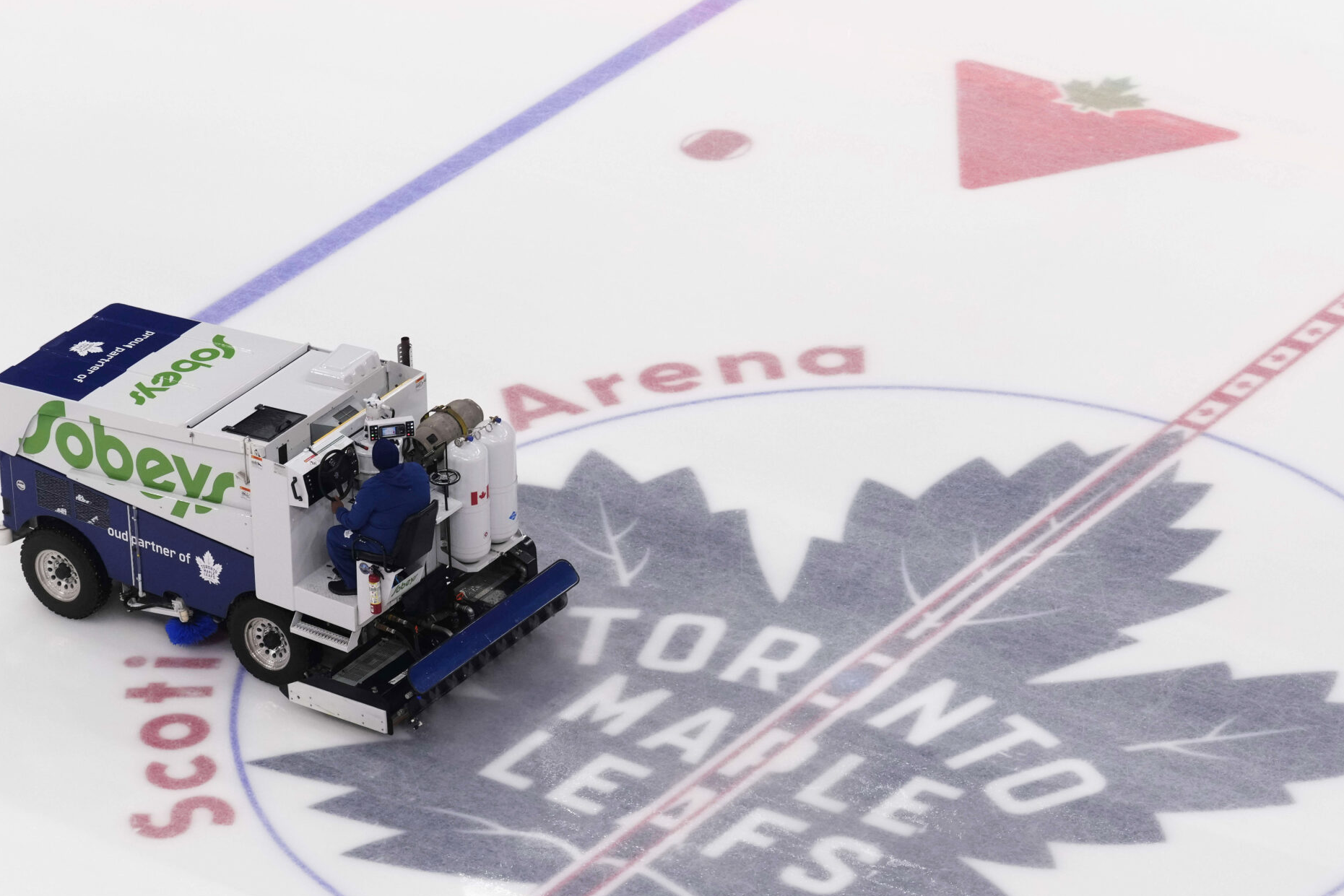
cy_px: 586
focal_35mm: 183
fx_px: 6832
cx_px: 789
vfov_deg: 7.5
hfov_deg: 11.2
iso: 2000
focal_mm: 133
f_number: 5
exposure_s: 1/500
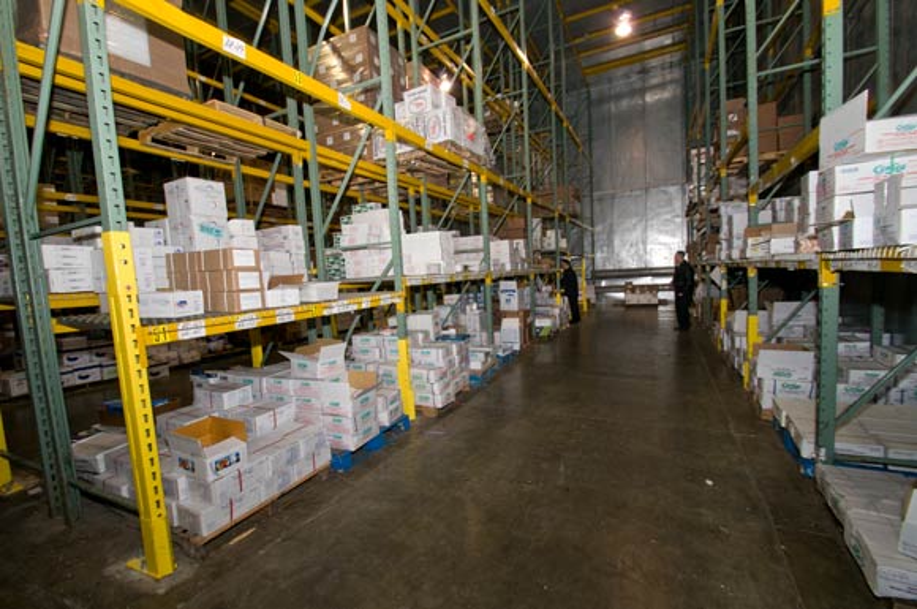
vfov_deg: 77.2
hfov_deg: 100.5
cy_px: 304
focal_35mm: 15
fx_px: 382
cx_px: 458
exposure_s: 1/60
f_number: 7.1
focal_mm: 10
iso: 400
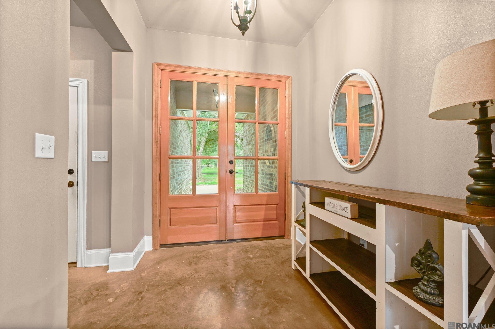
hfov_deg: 104.3
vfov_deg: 81.1
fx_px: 192
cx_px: 248
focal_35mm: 14
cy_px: 164
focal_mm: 14
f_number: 10
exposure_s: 2
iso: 200
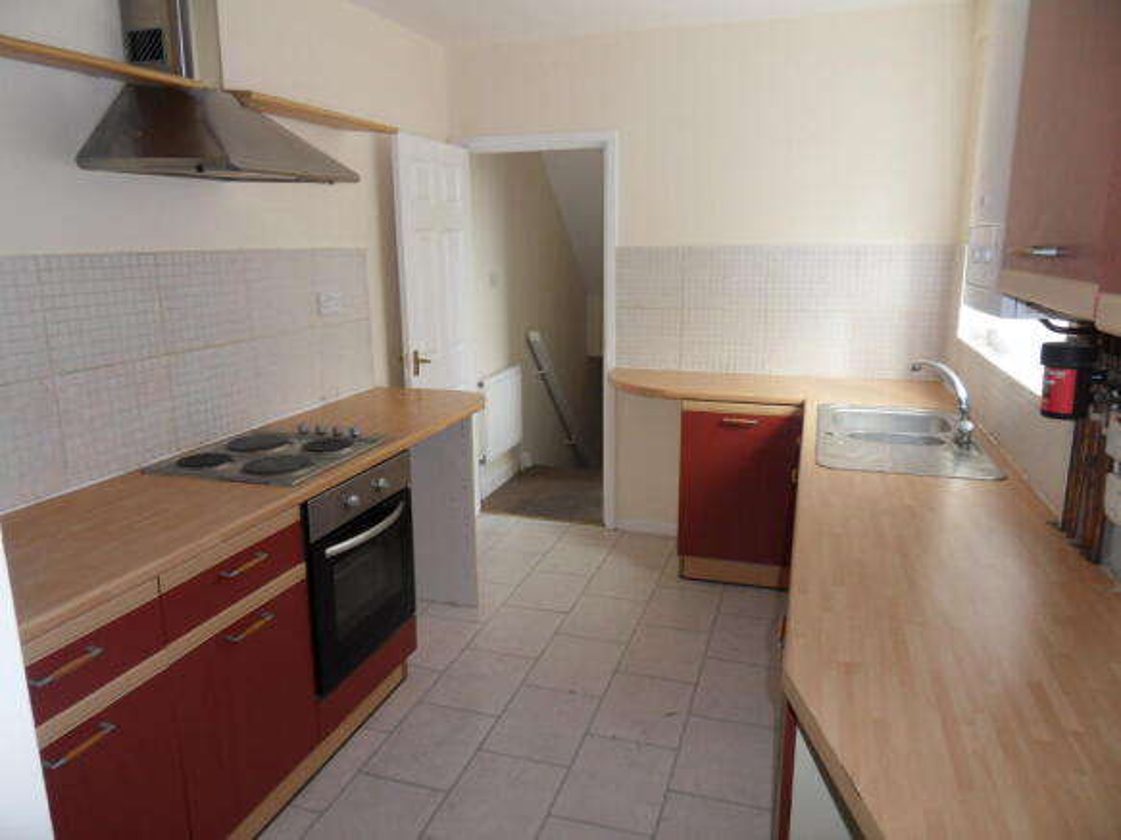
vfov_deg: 56.8
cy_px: 420
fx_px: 777
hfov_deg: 71.6
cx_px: 560
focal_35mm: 24
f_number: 3.3
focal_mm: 4.2
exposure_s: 1/45
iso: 100
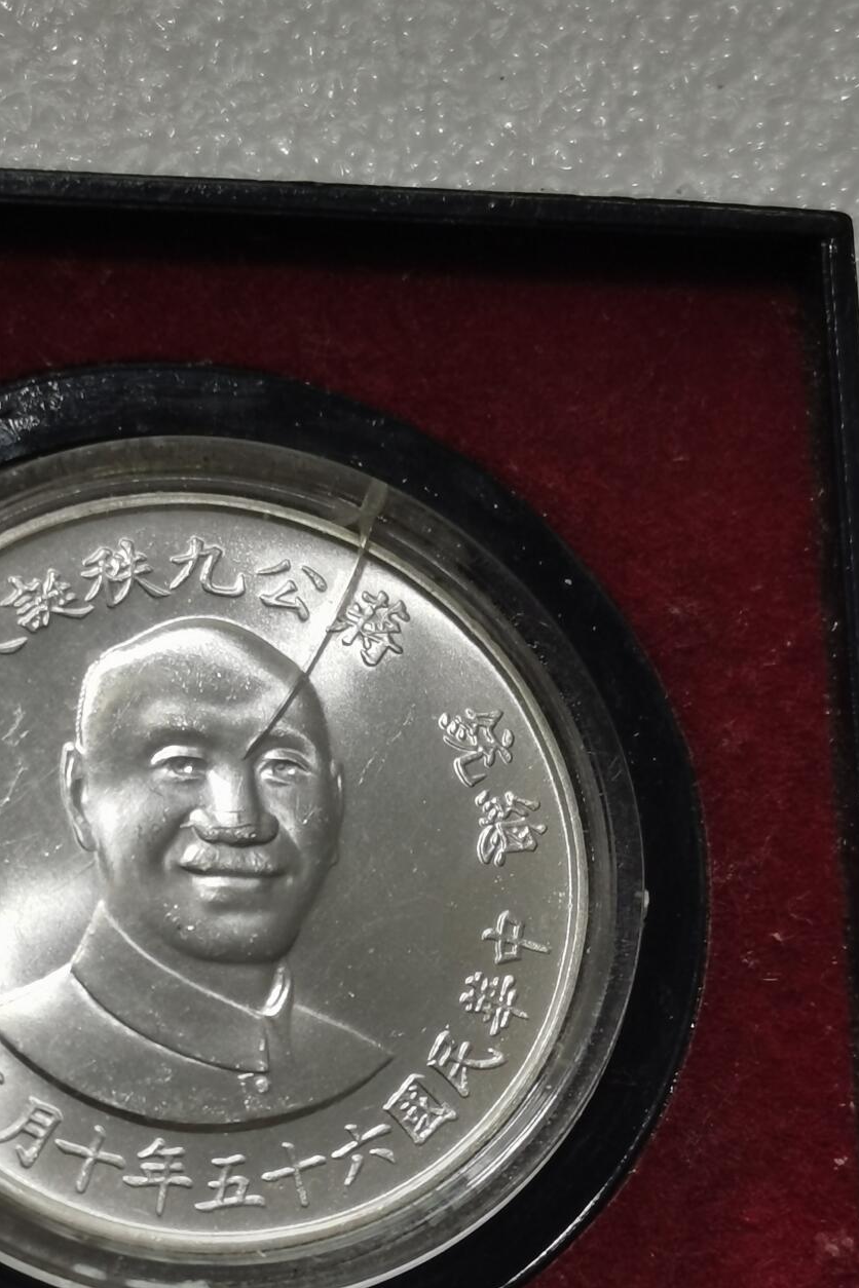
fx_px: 3901
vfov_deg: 18.7
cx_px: 232
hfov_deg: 12.5
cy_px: 800
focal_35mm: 109
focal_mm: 5.58
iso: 50
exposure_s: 1/176
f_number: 1.8
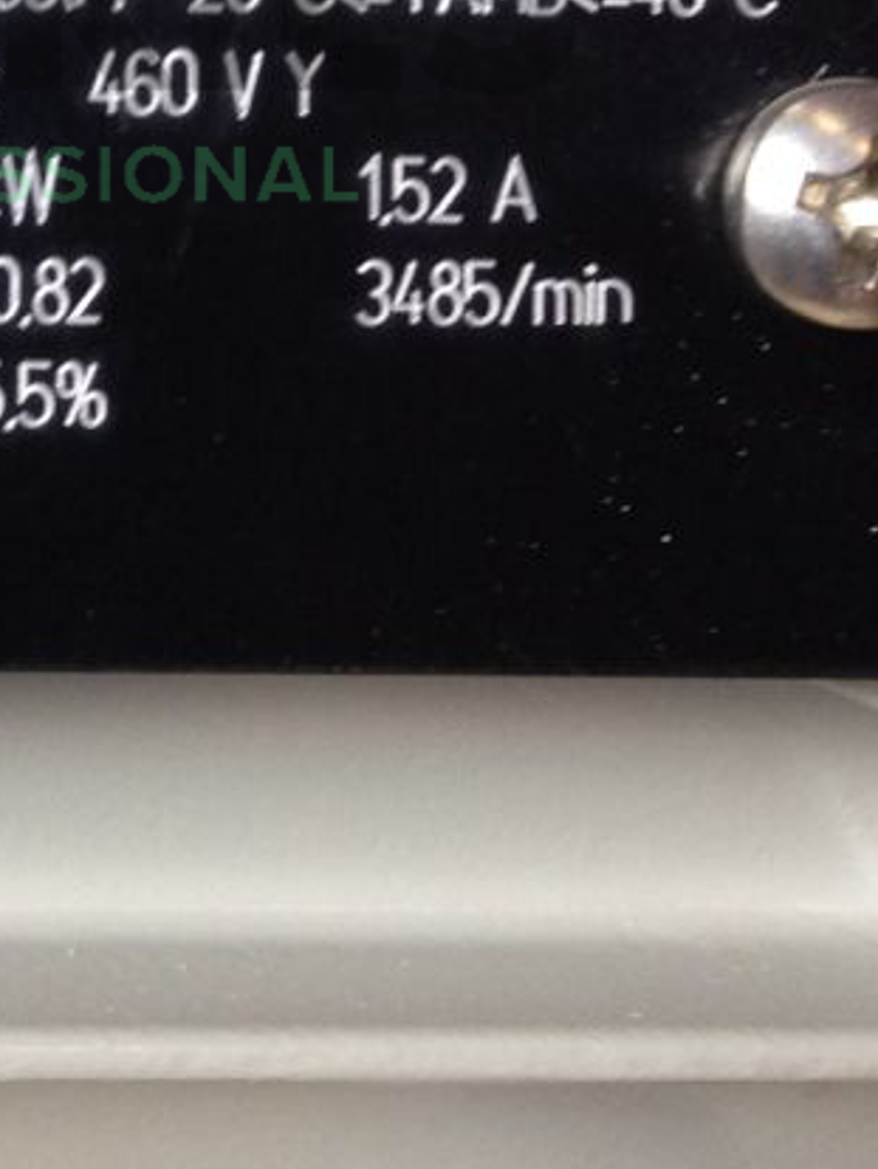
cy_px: 45
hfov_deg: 13.5
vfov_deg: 18.8
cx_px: -514
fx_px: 3446
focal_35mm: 102
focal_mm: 4.12
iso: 125
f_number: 2.4
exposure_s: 1/20
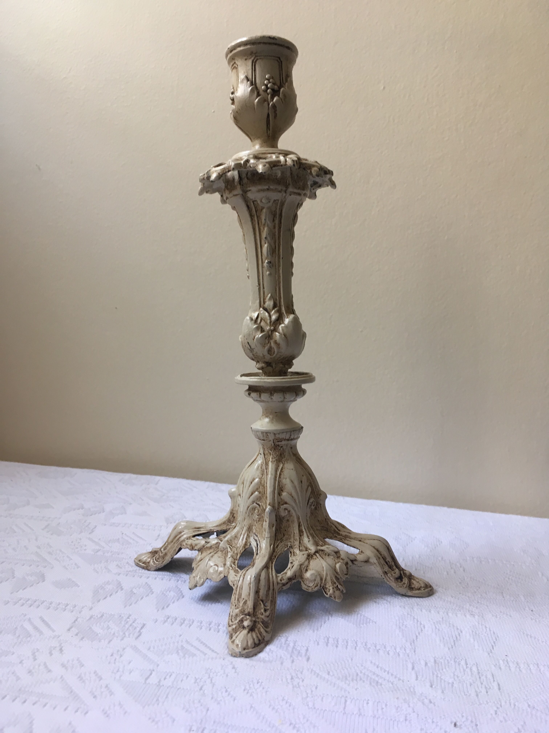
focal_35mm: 29
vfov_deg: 61.7
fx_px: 613
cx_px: 274
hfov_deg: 48.2
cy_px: 366
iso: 64
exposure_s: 1/33
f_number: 2.2
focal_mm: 4.15
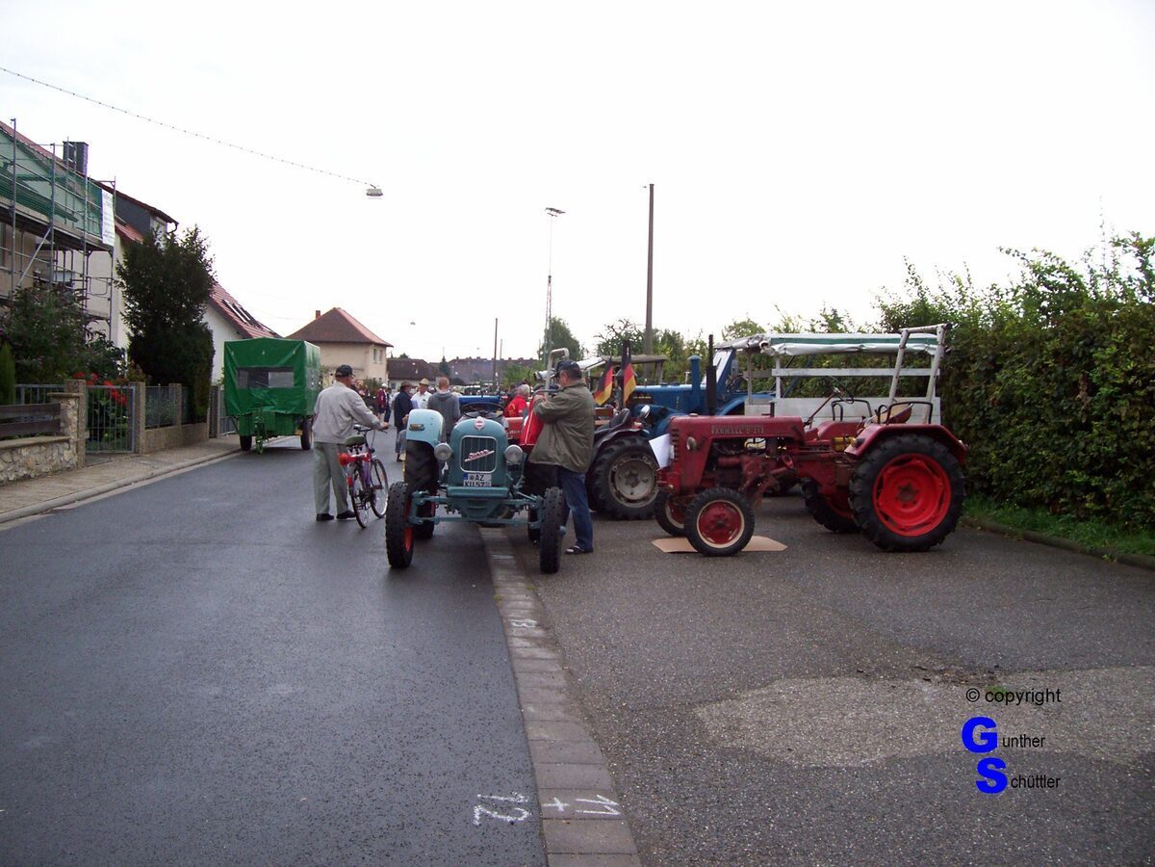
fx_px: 1134
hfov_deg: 54.0
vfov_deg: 41.8
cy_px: 434
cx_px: 578
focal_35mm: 34
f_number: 2.7
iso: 80
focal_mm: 5.6
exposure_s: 1/90.2
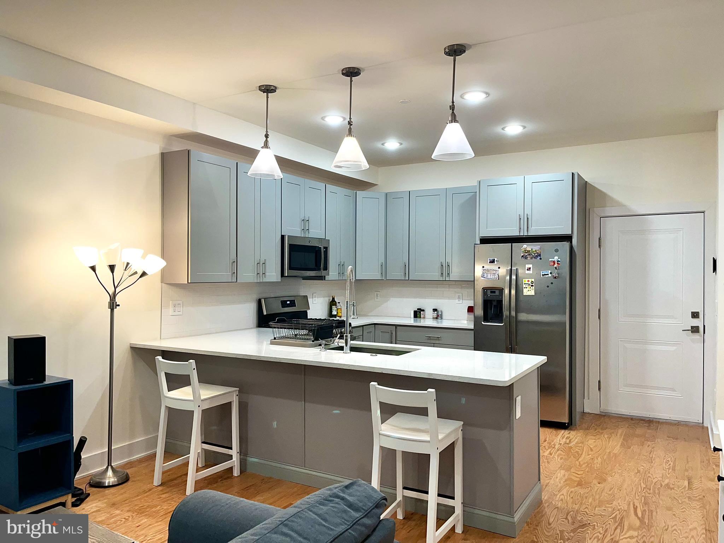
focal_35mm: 26
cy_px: 272
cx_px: 362
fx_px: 544
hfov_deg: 67.3
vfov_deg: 53.1
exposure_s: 1/120
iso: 100
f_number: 1.6
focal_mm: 5.1
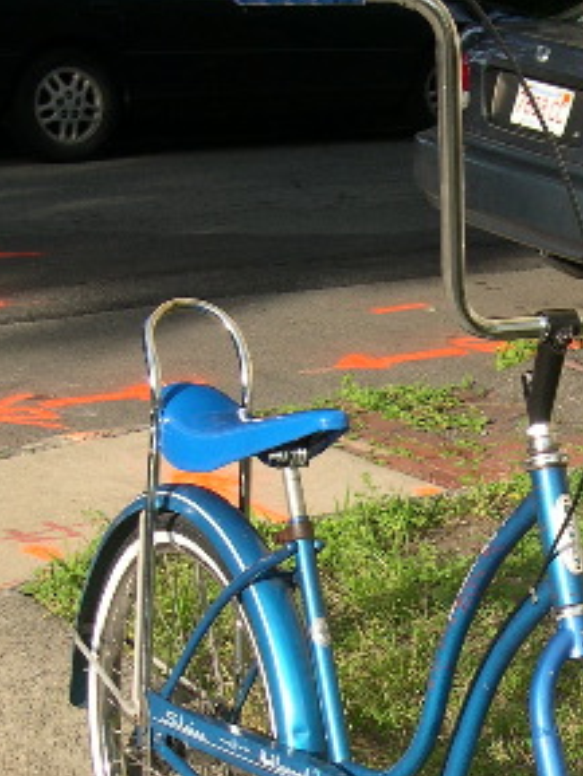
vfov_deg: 18.6
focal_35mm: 104
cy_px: 682
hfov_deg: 14.1
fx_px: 2334
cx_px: 505
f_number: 3.1
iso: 100
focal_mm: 10.1
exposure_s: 1/456
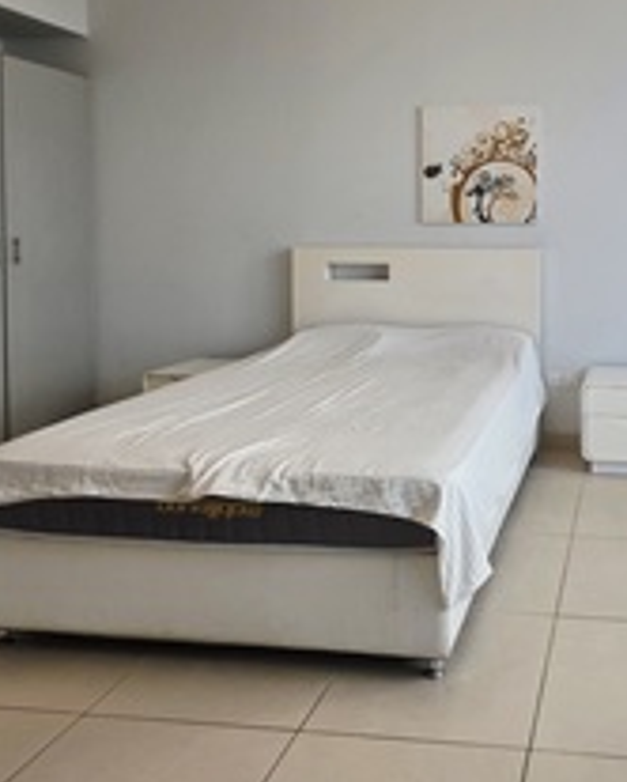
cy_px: 240
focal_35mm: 28
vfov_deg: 60.2
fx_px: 649
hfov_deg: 47.1
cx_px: 550
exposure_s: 1/101
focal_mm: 2.2
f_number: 1.9
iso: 50
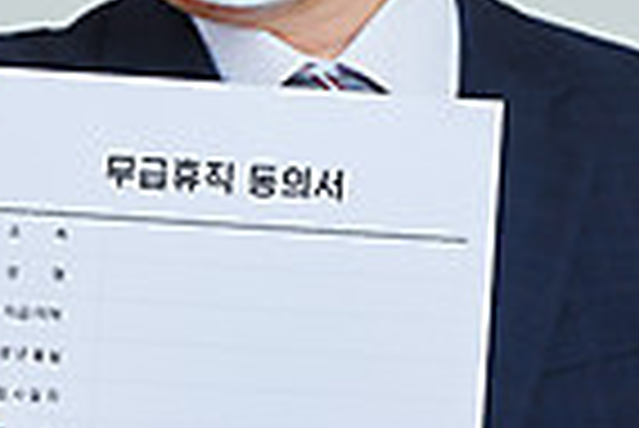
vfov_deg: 2.4
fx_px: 10003
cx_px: 245
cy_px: 126
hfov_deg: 3.7
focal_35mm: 563
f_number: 14
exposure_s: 1/125
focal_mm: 200
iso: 100
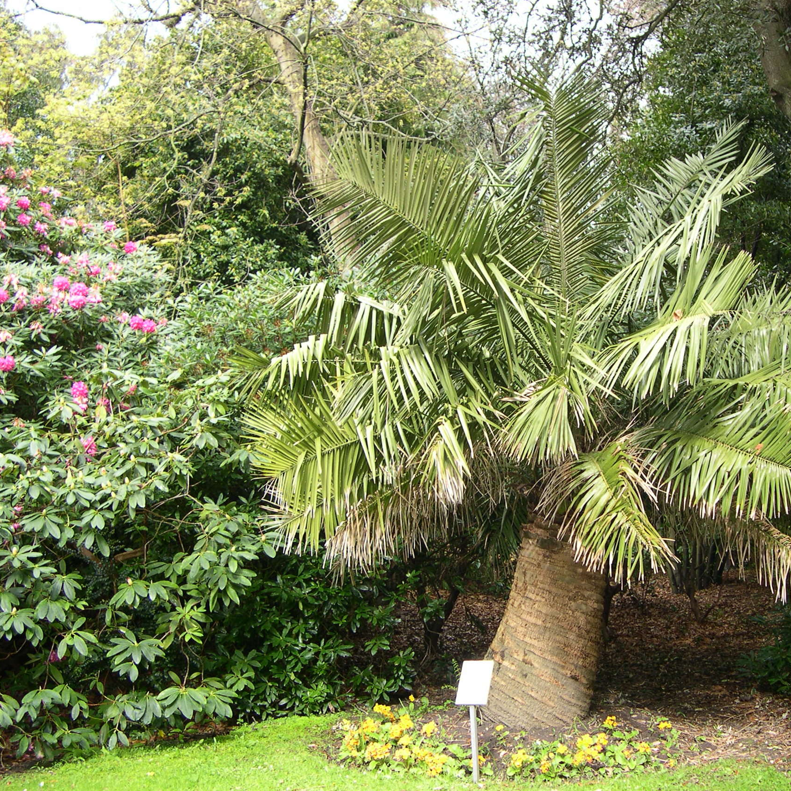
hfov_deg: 37.2
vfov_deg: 37.6
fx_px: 1163
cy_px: 397
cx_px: 527
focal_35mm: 45
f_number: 2.8
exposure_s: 1/137
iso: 100
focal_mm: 8
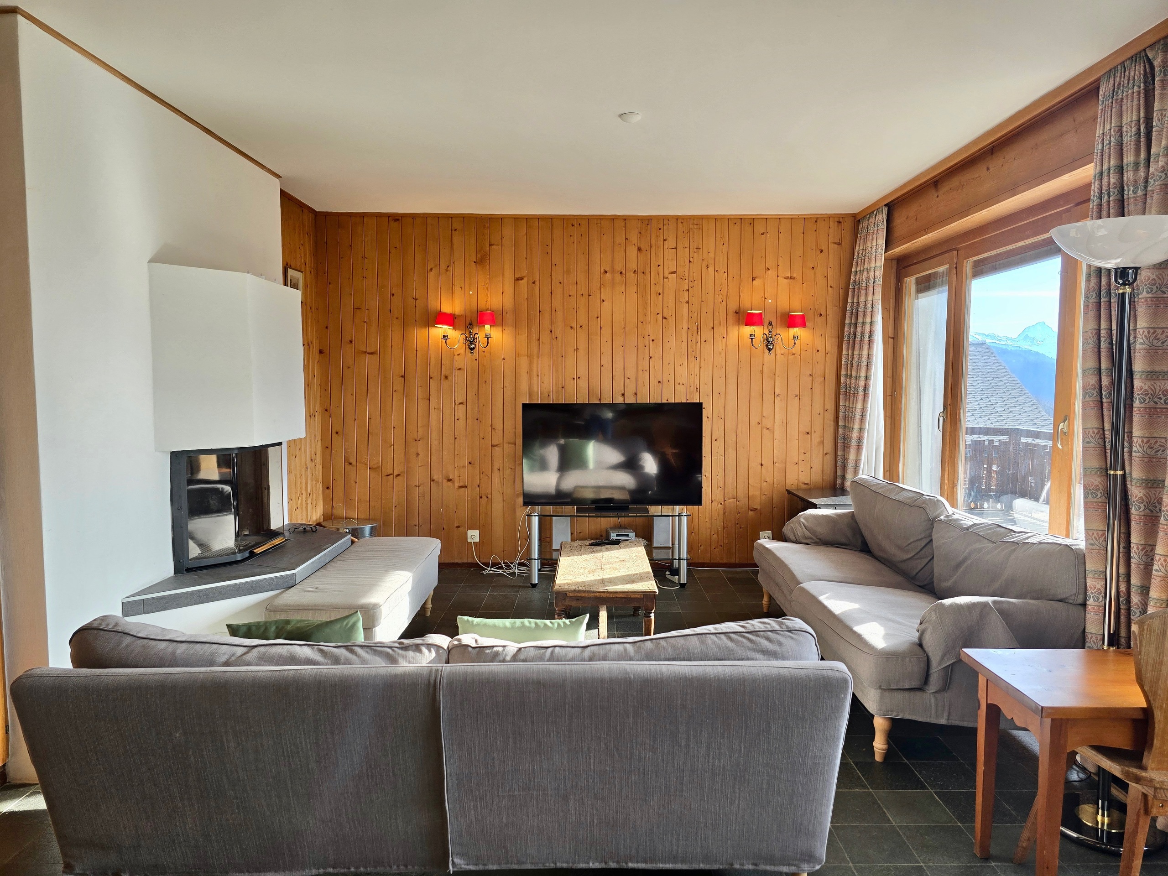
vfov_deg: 58.9
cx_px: 584
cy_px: 438
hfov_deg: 73.9
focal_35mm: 23
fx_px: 776
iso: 32
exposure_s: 1/180
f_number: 1.7
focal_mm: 6.3
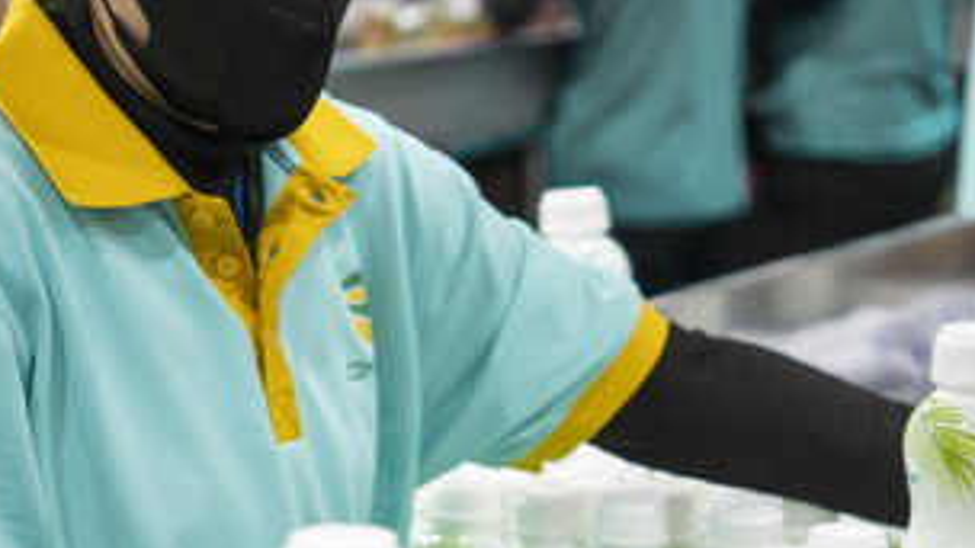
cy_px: 407
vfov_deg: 7.8
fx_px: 4007
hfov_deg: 13.9
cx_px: 564
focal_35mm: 155
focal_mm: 50
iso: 500
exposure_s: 1/50
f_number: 2.8
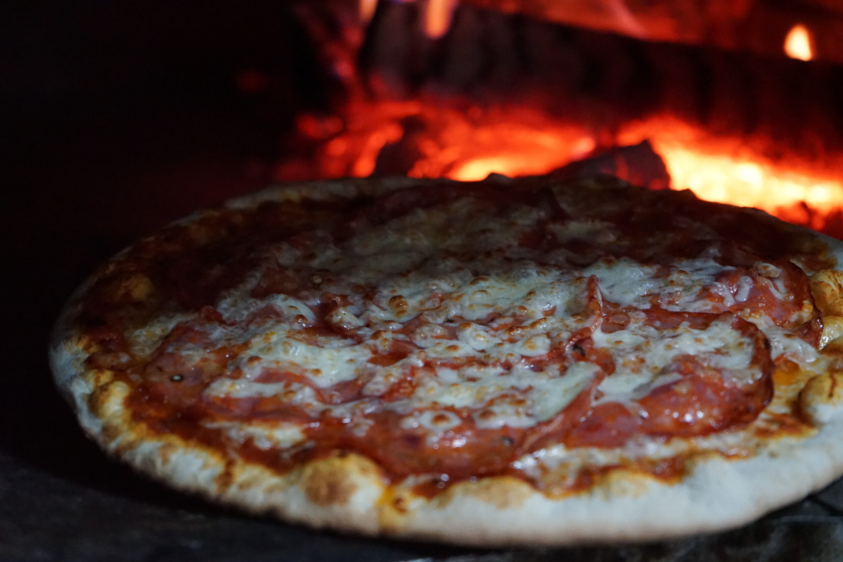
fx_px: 1639
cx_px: 422
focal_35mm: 70
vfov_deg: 19.5
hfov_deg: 28.8
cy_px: 281
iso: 6400
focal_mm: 70
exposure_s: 1/80
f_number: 5.6
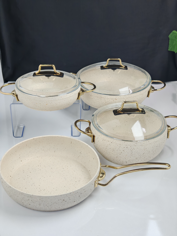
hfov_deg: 27.0
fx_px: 368
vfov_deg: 35.5
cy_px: 118
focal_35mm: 54
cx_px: 88
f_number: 1.9
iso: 125
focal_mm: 6.67
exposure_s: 1/100
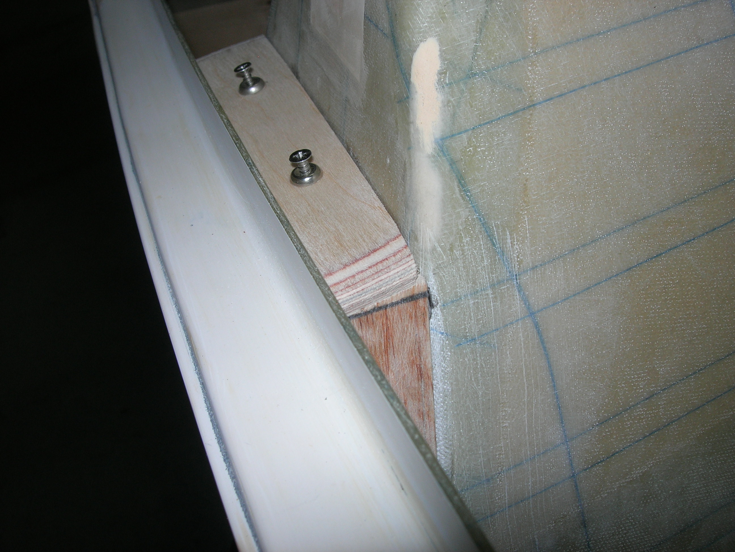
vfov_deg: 37.7
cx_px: 368
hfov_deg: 49.0
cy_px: 276
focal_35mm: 38
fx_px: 807
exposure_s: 1/60.1
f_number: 4.8
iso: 64
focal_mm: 7.8
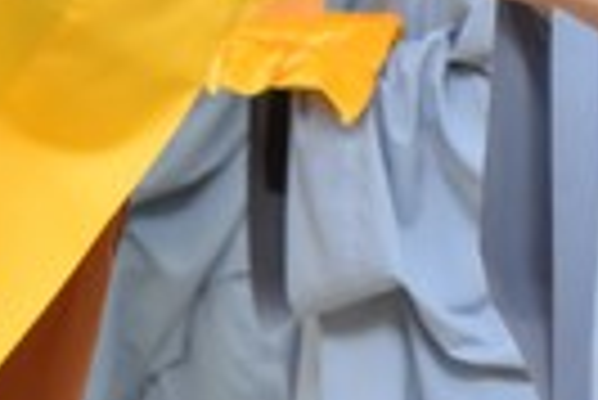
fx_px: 6652
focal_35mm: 400
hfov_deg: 5.1
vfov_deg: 3.4
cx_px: 526
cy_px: -425
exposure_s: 1/125
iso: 1250
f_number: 4
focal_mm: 82
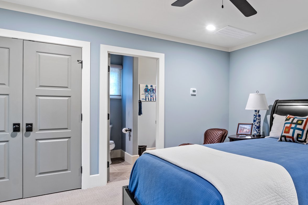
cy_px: 99
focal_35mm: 28
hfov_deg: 58.6
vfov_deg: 46.4
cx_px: 260
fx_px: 240
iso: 250
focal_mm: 16
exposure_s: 1.3
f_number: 8
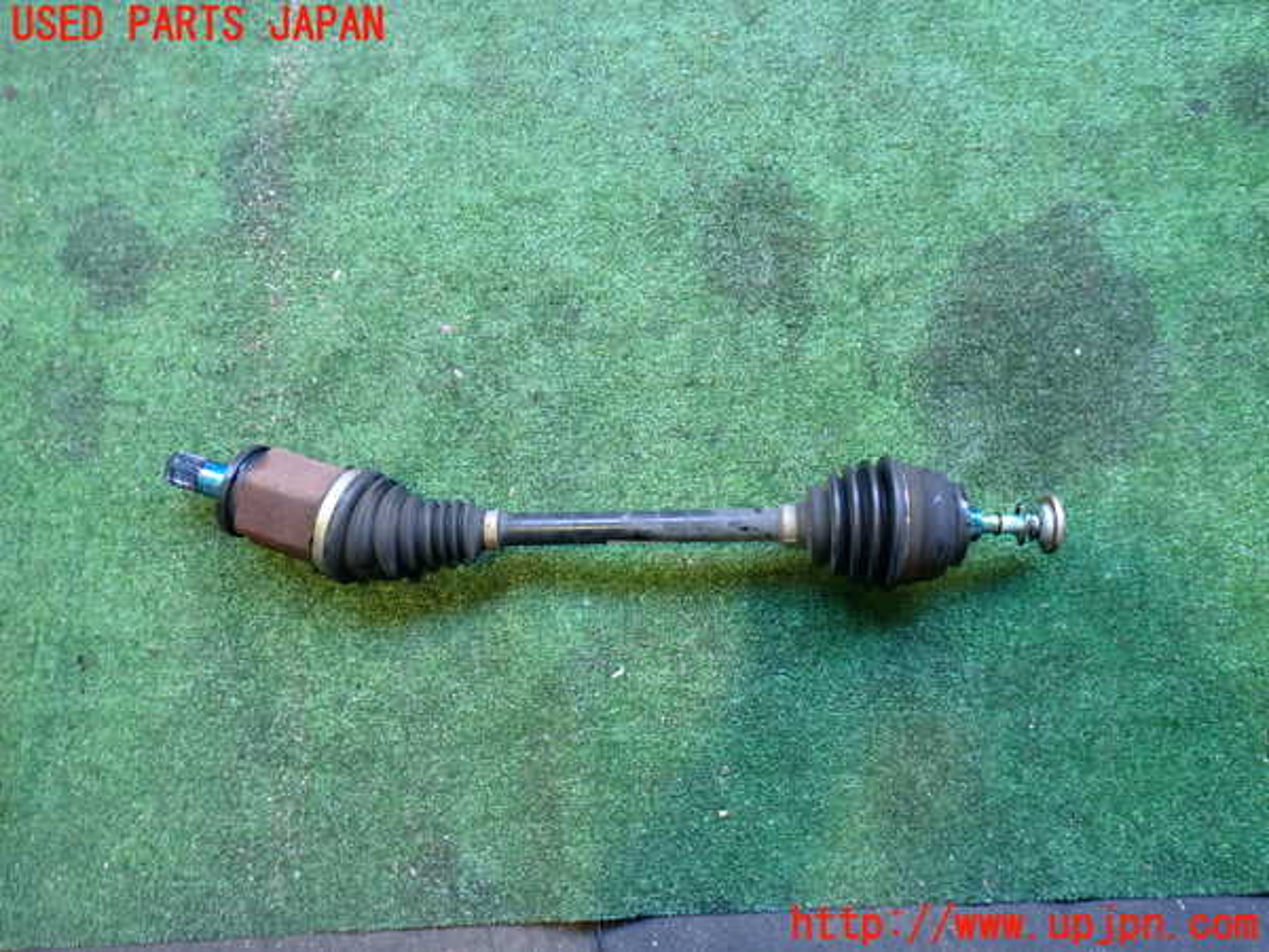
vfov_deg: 46.8
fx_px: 1100
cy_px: 476
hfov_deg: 60.0
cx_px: 634
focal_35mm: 30
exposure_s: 1/40
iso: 320
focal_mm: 5.4
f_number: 2.3
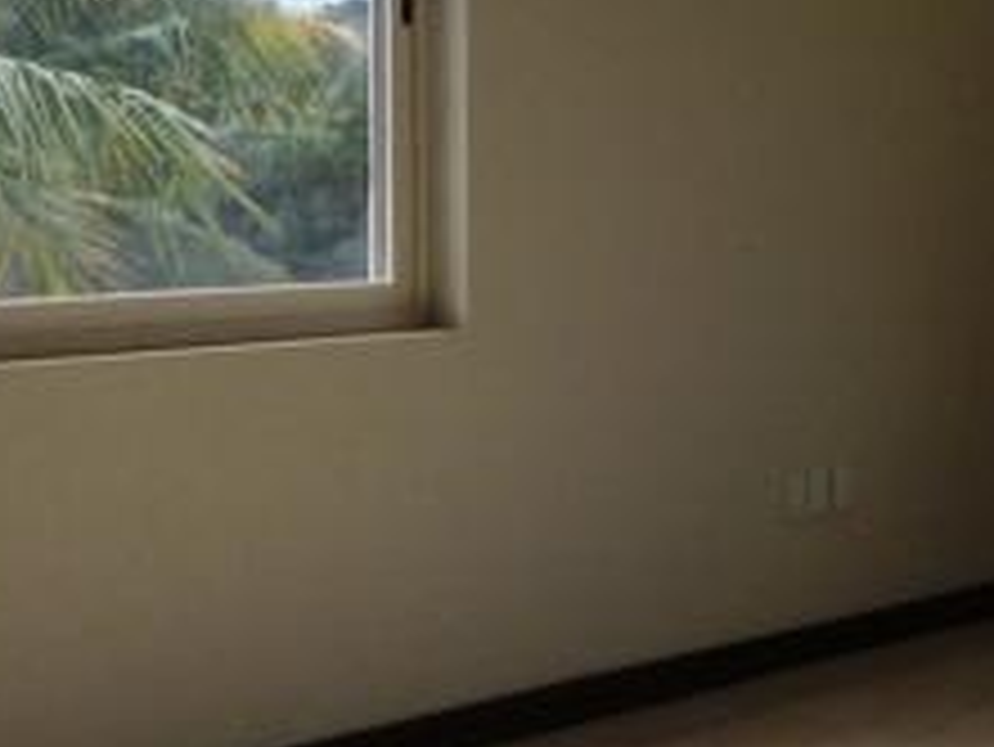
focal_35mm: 105
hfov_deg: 18.0
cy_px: 378
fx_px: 3017
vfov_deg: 14.1
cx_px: 1088
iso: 32
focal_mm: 4.15
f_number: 2.2
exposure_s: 1/295
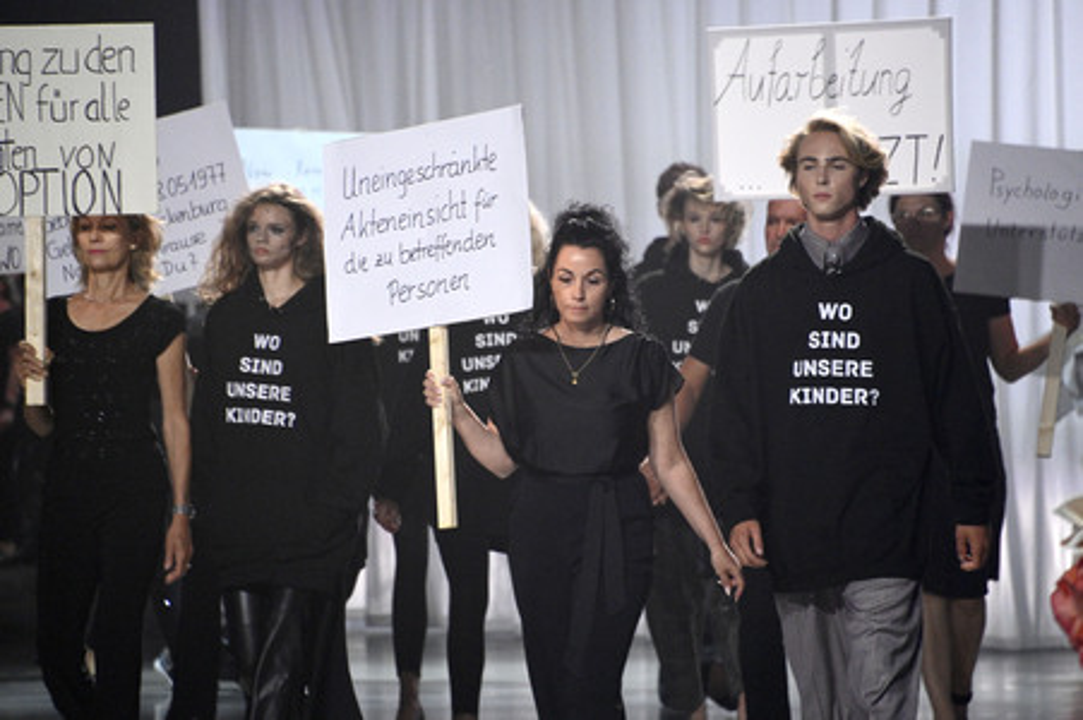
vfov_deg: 4.6
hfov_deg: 6.9
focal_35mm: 300
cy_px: 360
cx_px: 542
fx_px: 9018
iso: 10000
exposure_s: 1/250
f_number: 5.6
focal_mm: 300
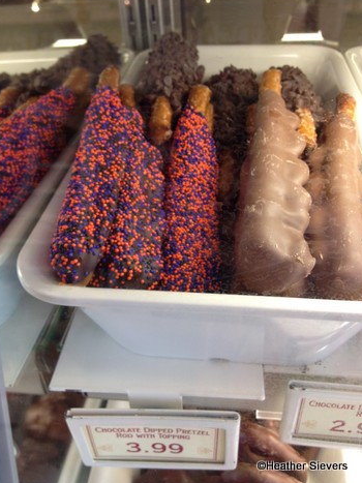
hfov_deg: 39.6
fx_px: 502
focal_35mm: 36
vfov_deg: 51.4
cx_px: 179
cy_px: 238
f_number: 2.4
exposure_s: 1/20
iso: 80
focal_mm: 4.28
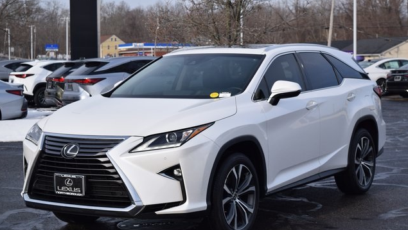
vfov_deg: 15.9
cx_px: 204
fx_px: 822
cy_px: 102
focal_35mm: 76
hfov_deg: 27.9
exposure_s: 1/1600
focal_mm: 48
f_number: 7.1
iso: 400
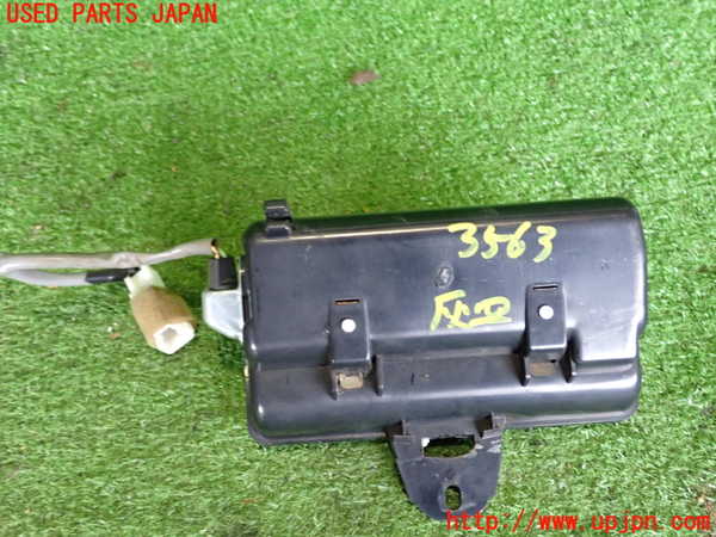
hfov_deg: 51.4
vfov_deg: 39.7
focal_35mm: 36
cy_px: 268
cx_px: 358
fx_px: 745
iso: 800
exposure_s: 1/40
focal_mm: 6.37
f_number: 2.5
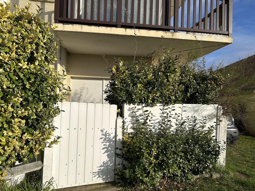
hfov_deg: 67.3
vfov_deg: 53.1
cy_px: 96
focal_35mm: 26
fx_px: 192
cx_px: 128
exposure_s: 1/6579
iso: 50
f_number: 1.5
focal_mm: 5.7
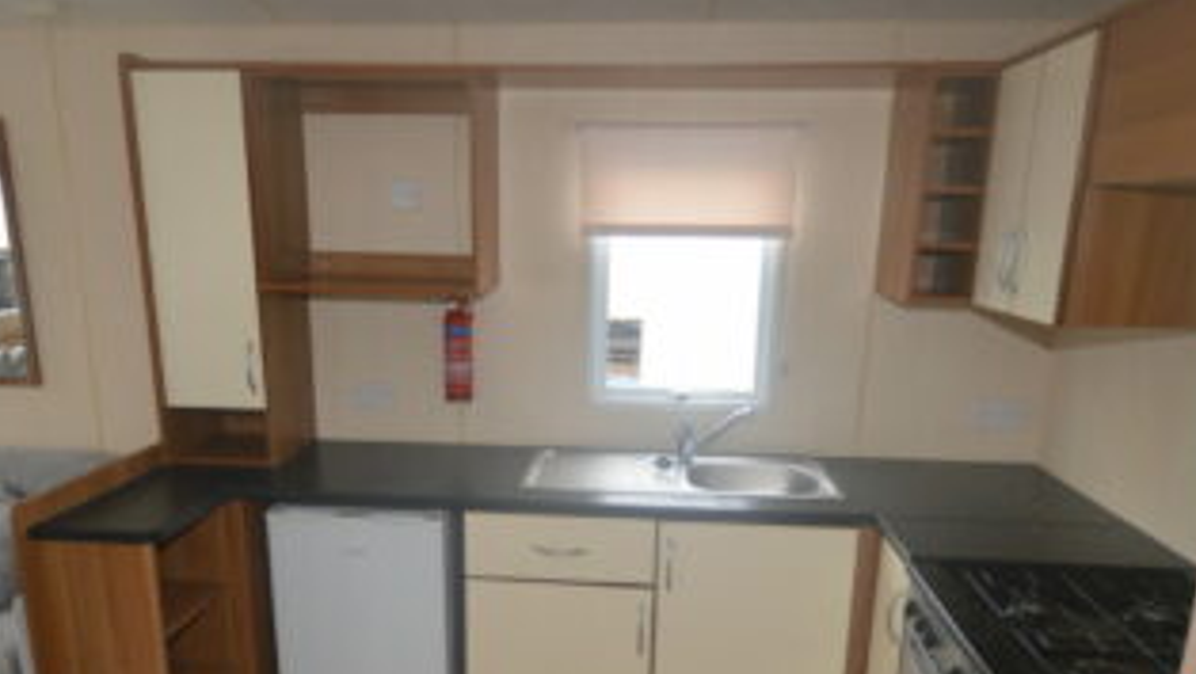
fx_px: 857
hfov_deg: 69.8
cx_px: 568
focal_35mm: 27
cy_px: 461
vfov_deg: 42.3
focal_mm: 10
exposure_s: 1/60
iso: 560
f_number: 4
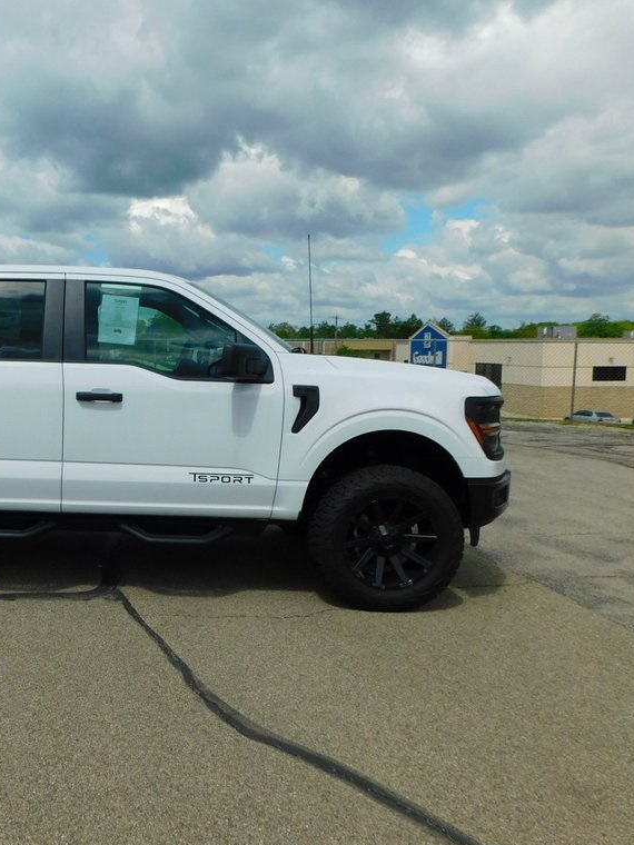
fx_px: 757
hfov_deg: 42.1
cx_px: 76
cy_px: 426
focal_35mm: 31
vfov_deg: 58.4
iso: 125
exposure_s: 1/1000
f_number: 6
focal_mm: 4
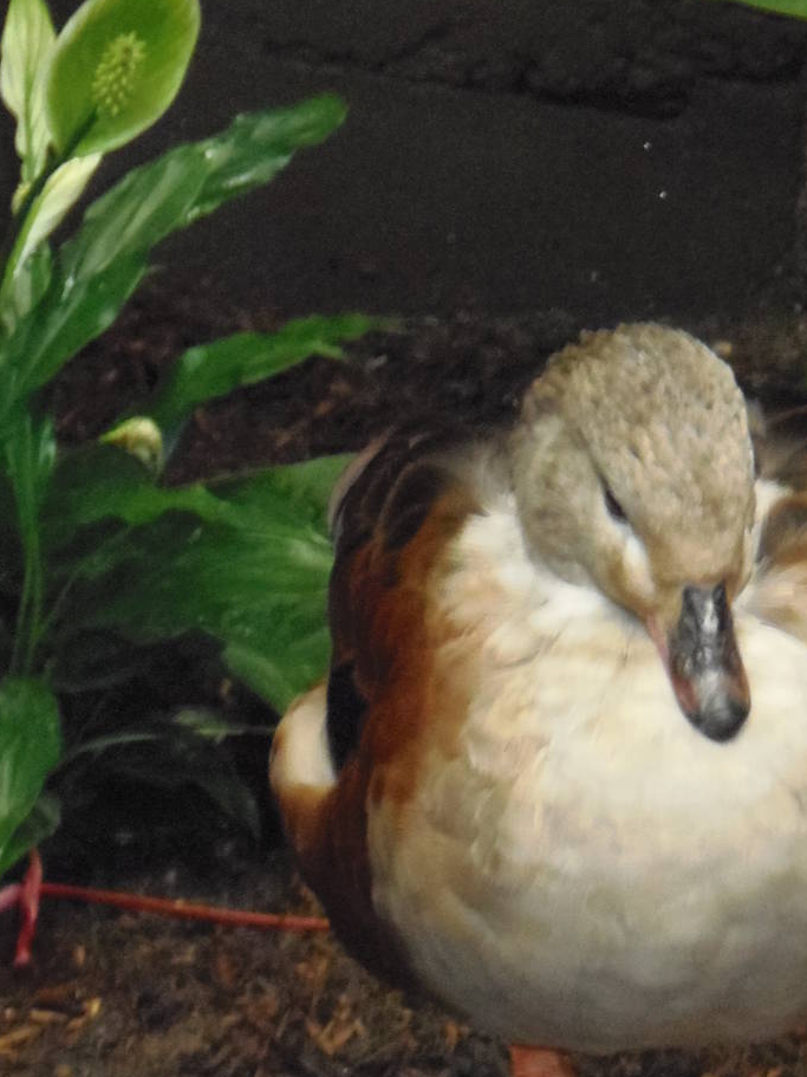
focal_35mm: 425
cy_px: 515
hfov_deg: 3.5
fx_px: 13214
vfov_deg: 4.7
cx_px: 634
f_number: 5.1
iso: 800
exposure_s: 1/50
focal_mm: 44.9
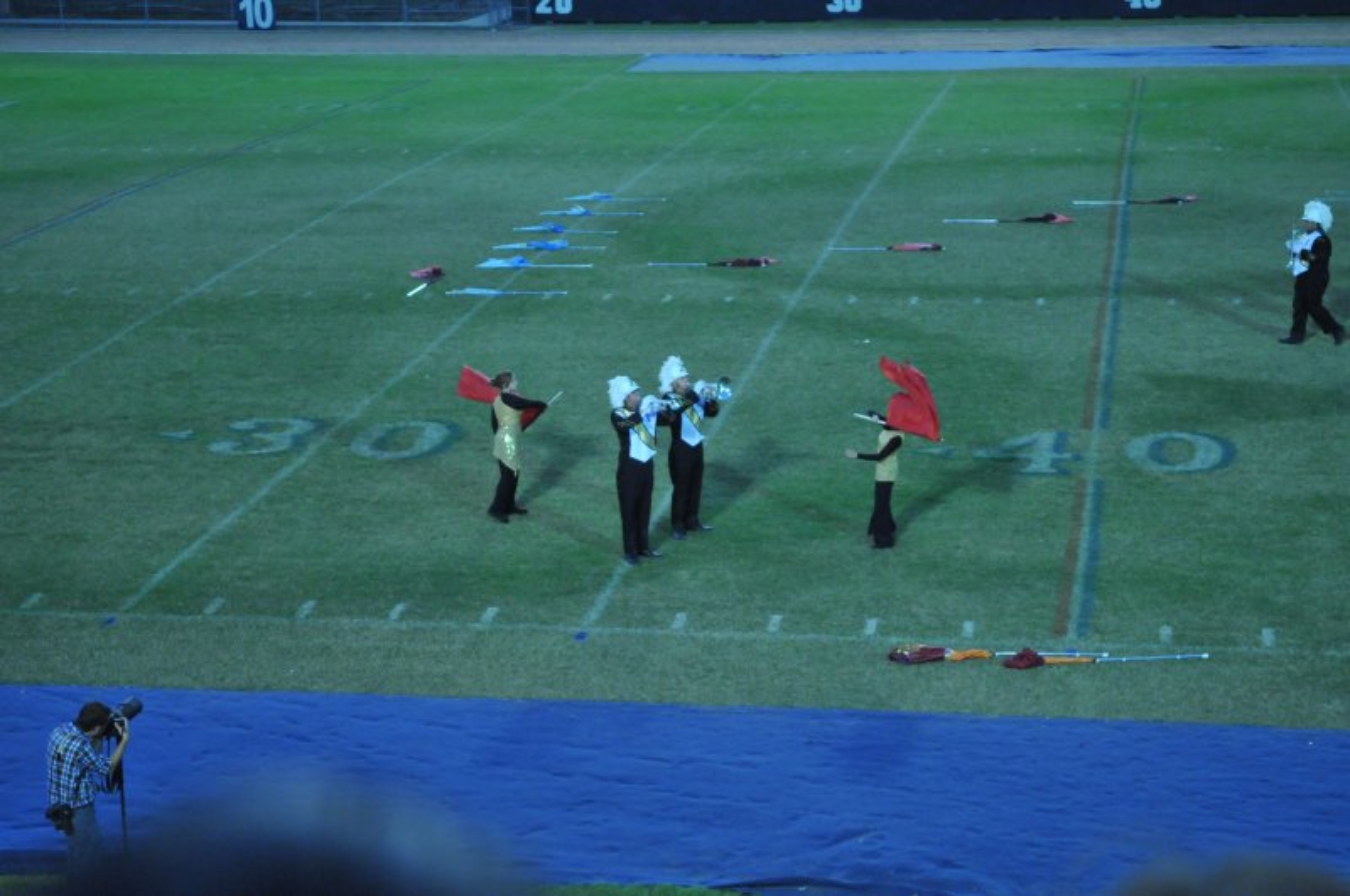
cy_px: 448
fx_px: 2921
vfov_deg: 17.4
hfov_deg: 26.0
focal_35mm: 78
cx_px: 675
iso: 1600
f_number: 2.8
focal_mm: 52
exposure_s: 1/250
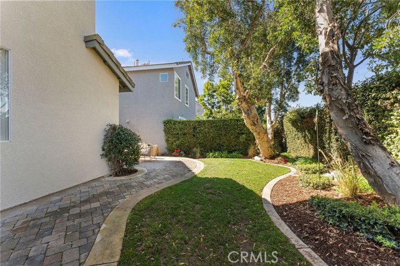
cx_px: 200
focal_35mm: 14
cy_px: 133
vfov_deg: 81.1
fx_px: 155
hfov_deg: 104.3
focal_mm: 14
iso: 800
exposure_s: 1/100
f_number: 11
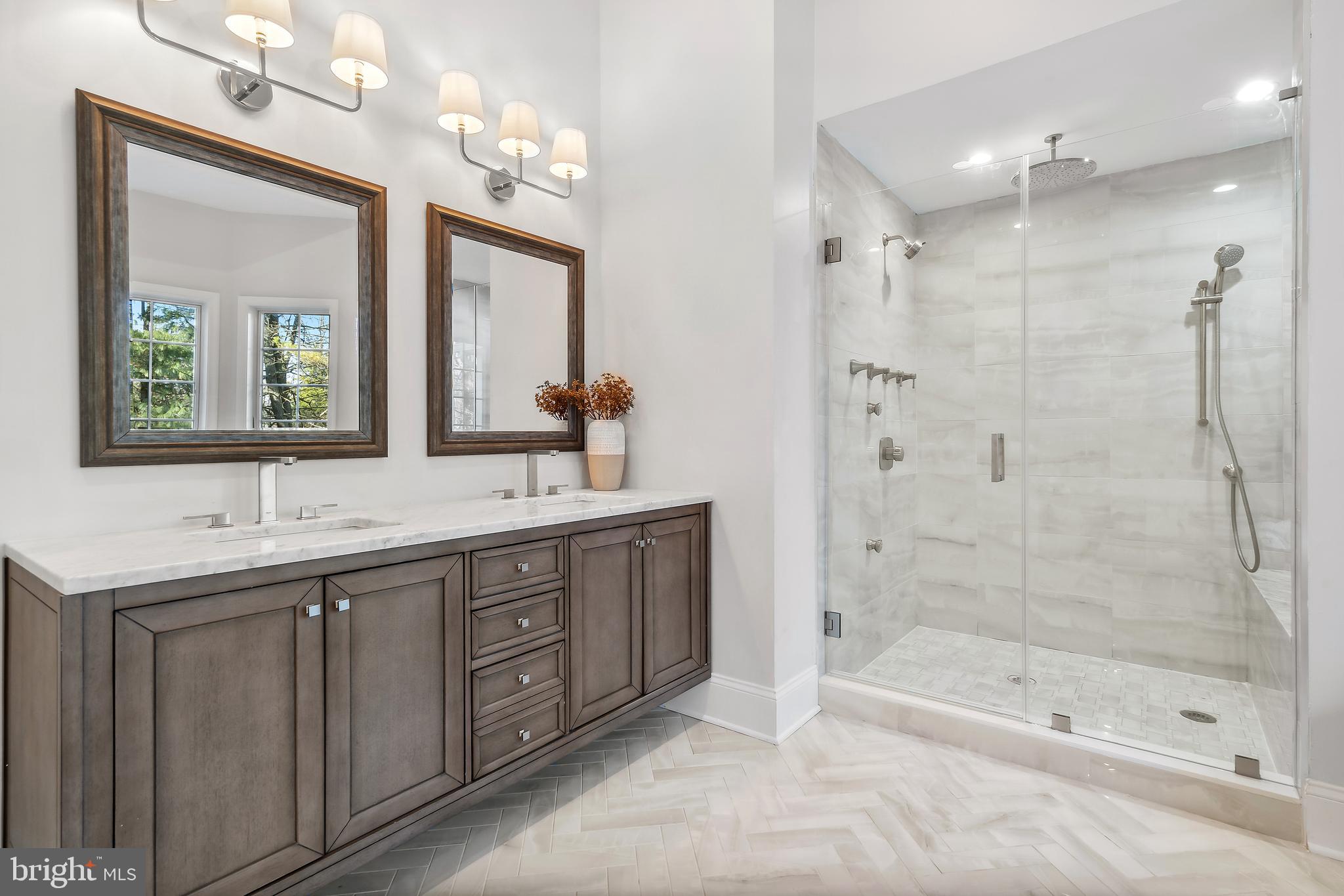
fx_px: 597
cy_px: 448
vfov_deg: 73.7
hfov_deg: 96.7
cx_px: 672
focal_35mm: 16
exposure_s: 1/25
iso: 200
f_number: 11
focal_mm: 16
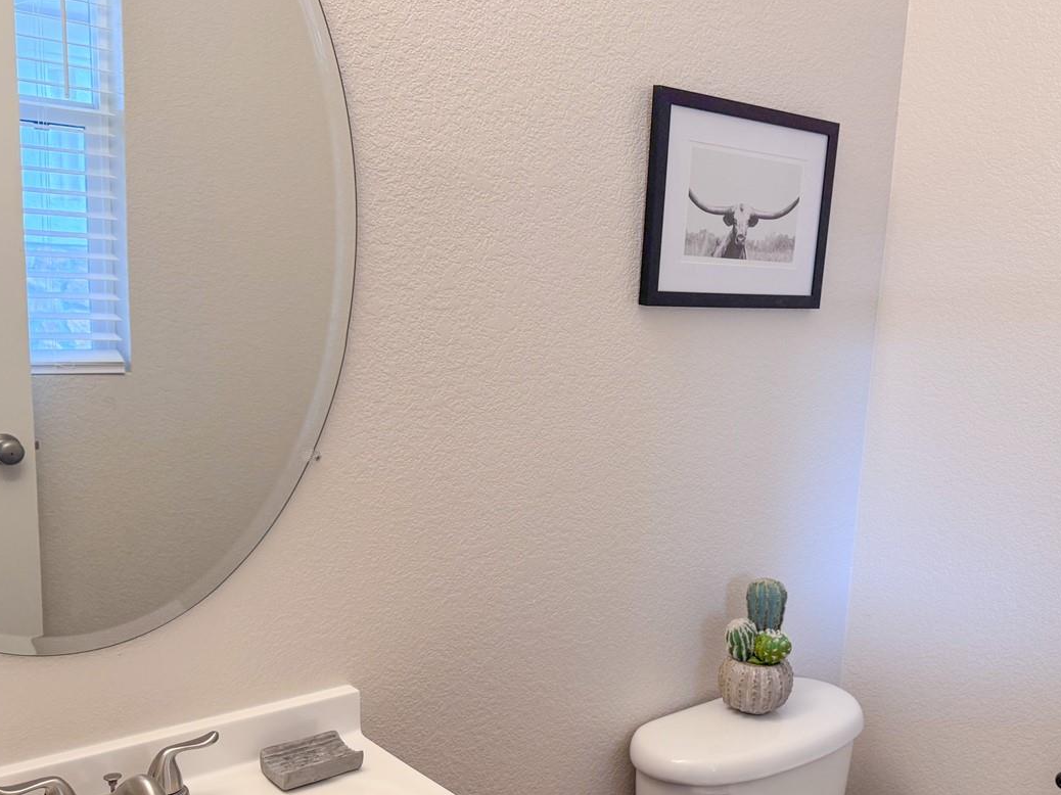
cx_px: 772
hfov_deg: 48.6
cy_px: 477
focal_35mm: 37
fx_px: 1134
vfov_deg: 38.5
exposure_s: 1/60
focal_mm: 6.76
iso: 160
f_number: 1.8
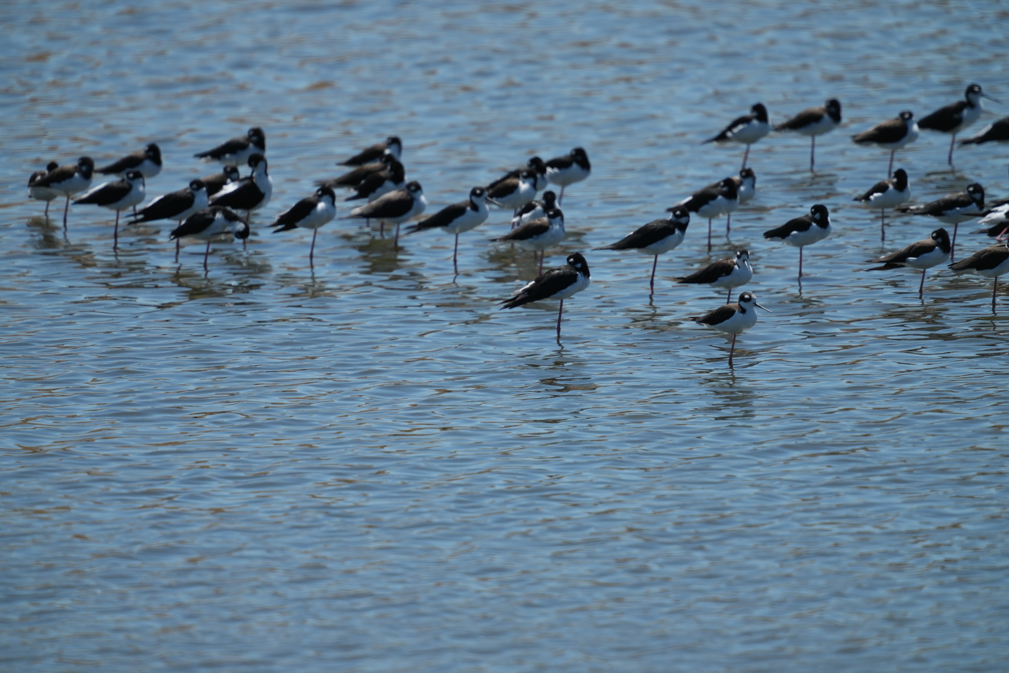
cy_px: 336
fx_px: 16815
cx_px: 504
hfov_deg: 3.4
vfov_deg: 2.3
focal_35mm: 600
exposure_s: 1/2000
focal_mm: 600
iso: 400
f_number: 5.6
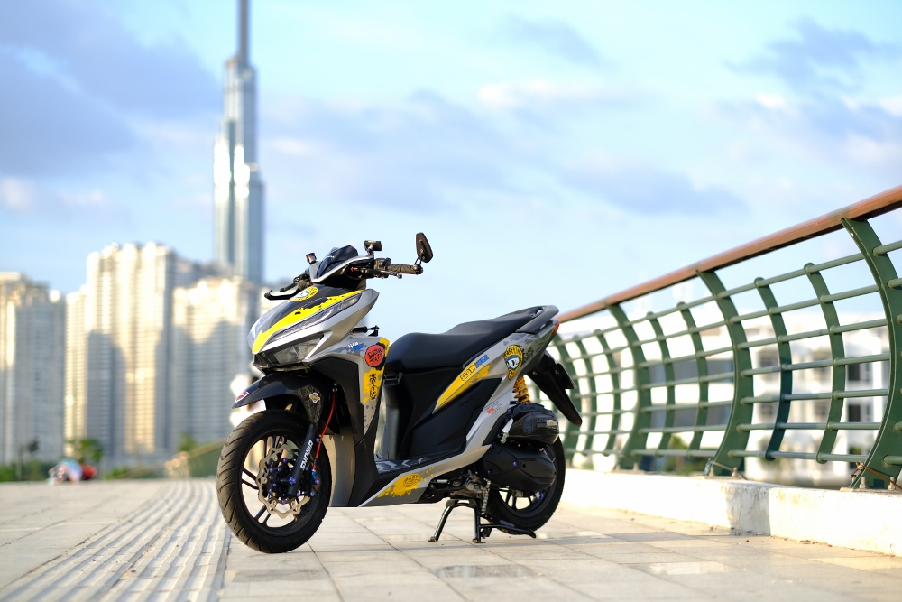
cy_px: 301
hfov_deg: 24.2
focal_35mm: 84
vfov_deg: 16.3
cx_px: 451
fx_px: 2105
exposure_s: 1/1000
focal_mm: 56
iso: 80
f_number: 1.6
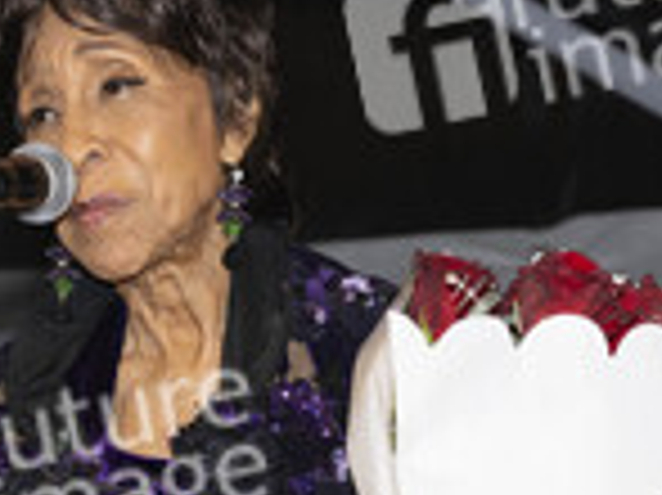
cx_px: 167
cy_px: 702
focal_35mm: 173
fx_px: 3306
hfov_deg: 11.4
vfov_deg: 8.4
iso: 800
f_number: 5.6
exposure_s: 1/200
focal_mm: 66
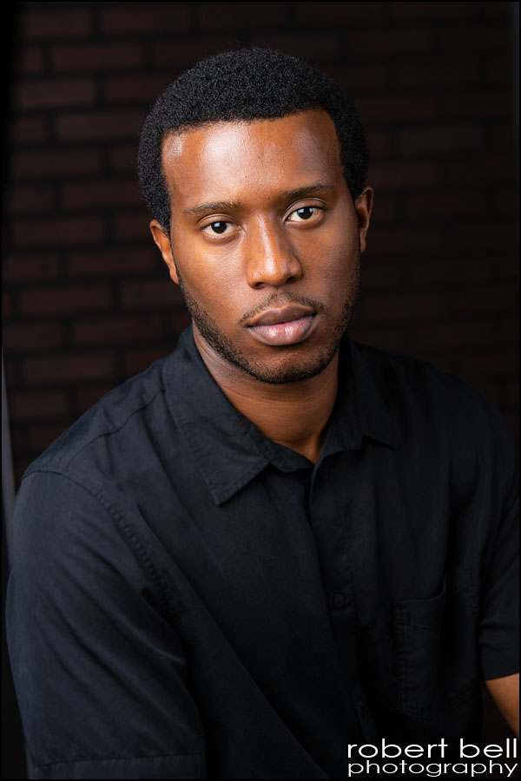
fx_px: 2279
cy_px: 390
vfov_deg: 19.5
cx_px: 260
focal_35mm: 105
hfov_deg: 13.0
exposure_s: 1/100
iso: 100
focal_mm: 105
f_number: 7.1
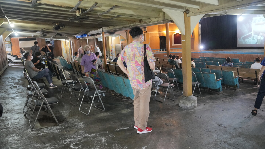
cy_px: 63
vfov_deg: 44.3
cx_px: 132
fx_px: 183
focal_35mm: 26
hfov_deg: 71.9
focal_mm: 24
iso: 3200
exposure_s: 1/100
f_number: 2.8
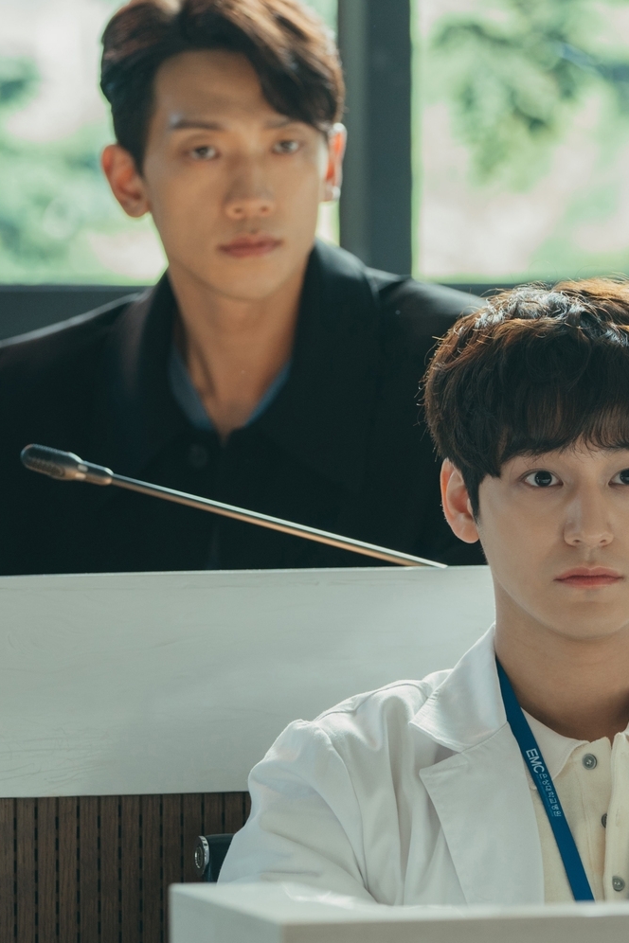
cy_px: 497
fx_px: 7102
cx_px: 469
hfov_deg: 5.1
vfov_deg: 7.6
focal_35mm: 271
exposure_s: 1/160
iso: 800
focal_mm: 135
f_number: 4
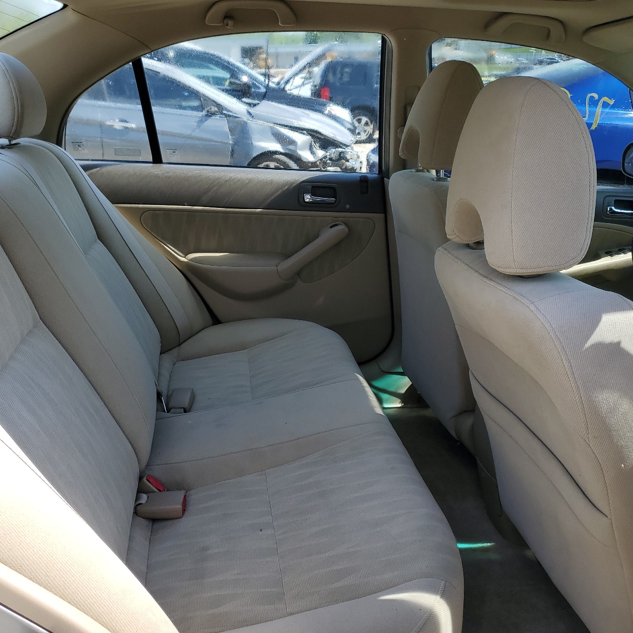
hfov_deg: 52.5
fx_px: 641
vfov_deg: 52.5
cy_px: 316
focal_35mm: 31
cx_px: 331
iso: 50
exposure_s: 1/1429
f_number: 1.5
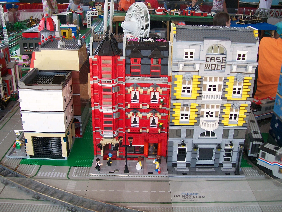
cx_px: 141
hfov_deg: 51.4
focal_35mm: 36
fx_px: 293
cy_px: 106
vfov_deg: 39.7
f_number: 2.7
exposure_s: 1/250
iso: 80
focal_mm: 6
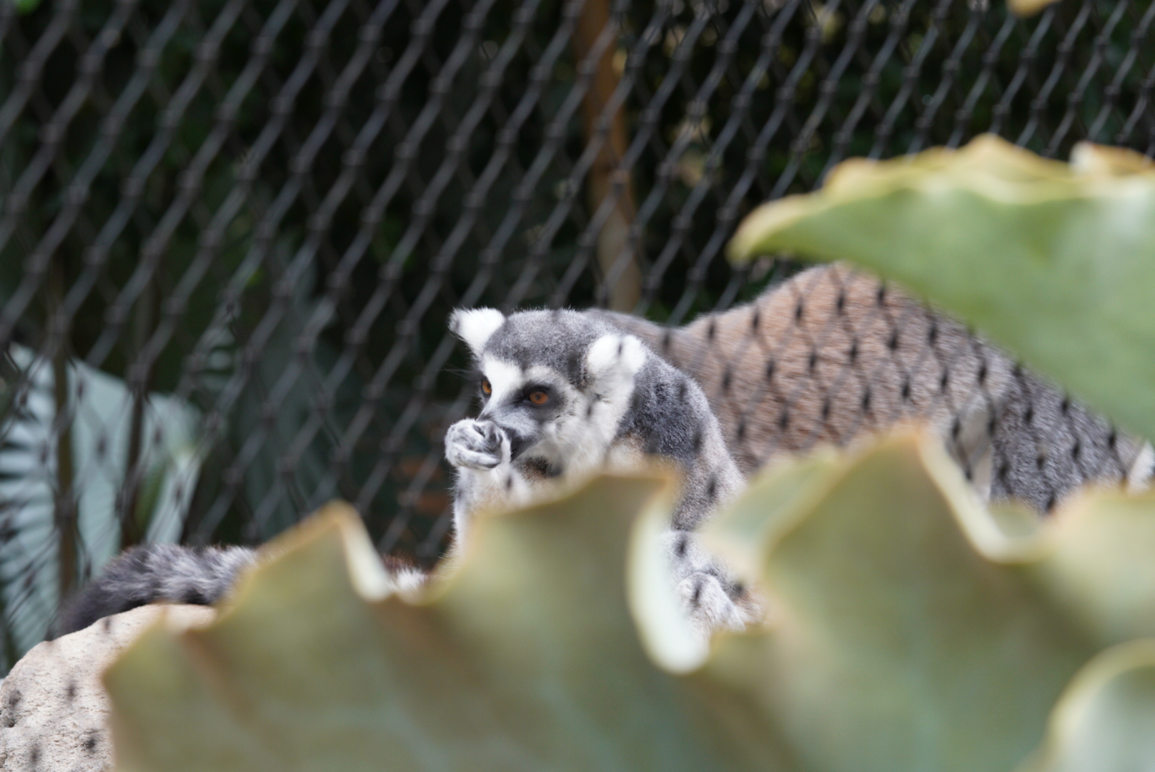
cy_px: 386
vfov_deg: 10.2
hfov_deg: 15.2
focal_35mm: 135
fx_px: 4334
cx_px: 578
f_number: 6.3
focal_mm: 90
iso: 320
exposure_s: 1/60
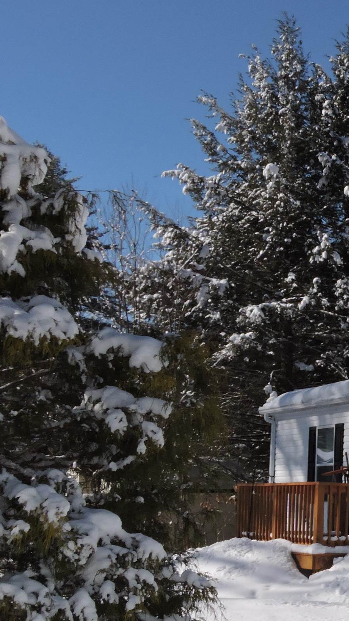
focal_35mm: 74
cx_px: 580
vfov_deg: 28.3
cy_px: 442
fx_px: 1218
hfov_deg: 14.7
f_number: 4.8
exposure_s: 1/2000
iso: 160
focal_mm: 6.3
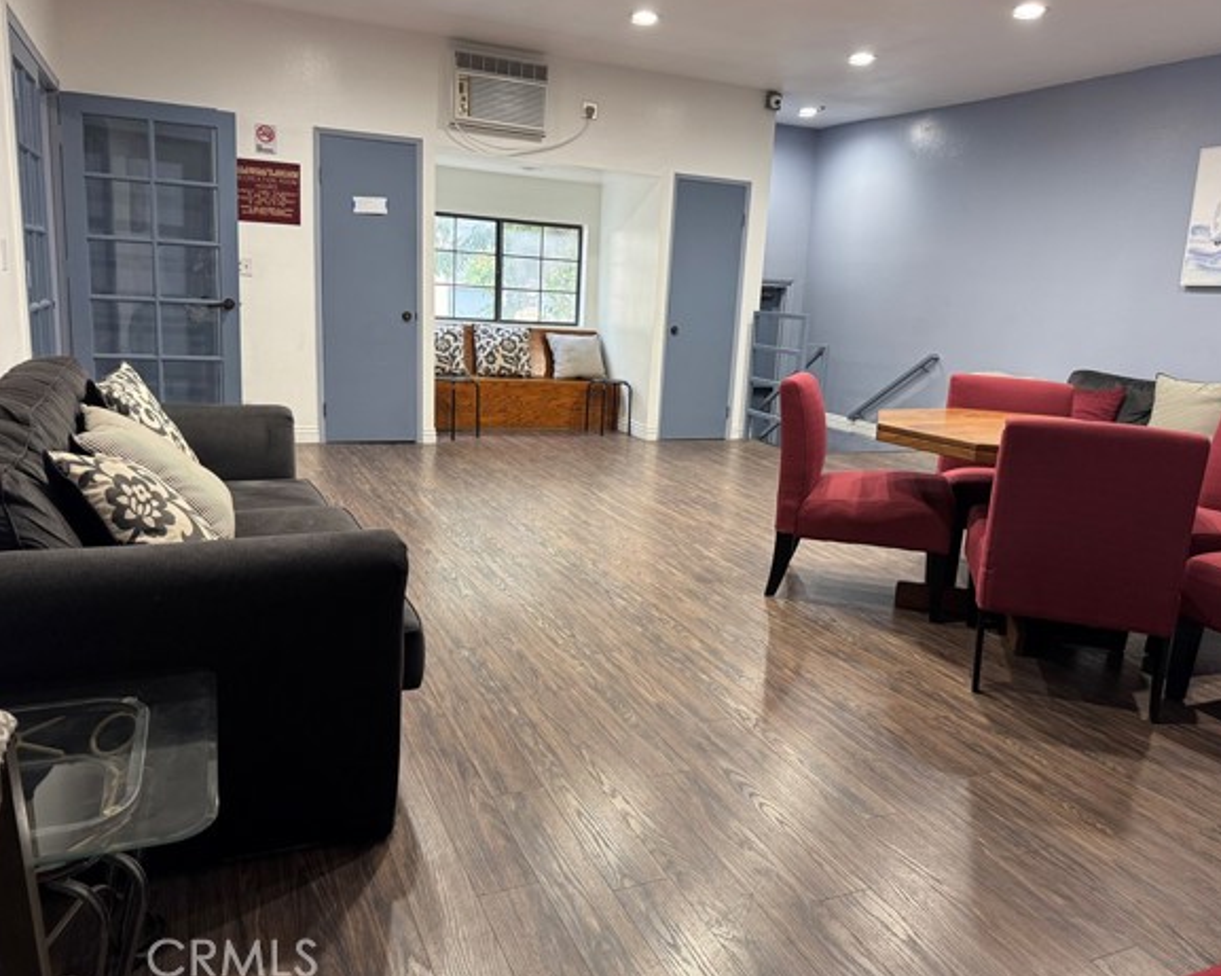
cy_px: 481
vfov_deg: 54.9
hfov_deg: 66.0
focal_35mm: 26
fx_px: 939
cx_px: 641
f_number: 1.78
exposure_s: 1/60
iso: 320
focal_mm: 6.76
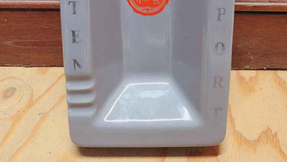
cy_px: -11
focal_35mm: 38
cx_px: 143
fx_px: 289
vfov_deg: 28.6
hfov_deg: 52.8
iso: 640
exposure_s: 1/50
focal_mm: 5.4
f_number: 1.8
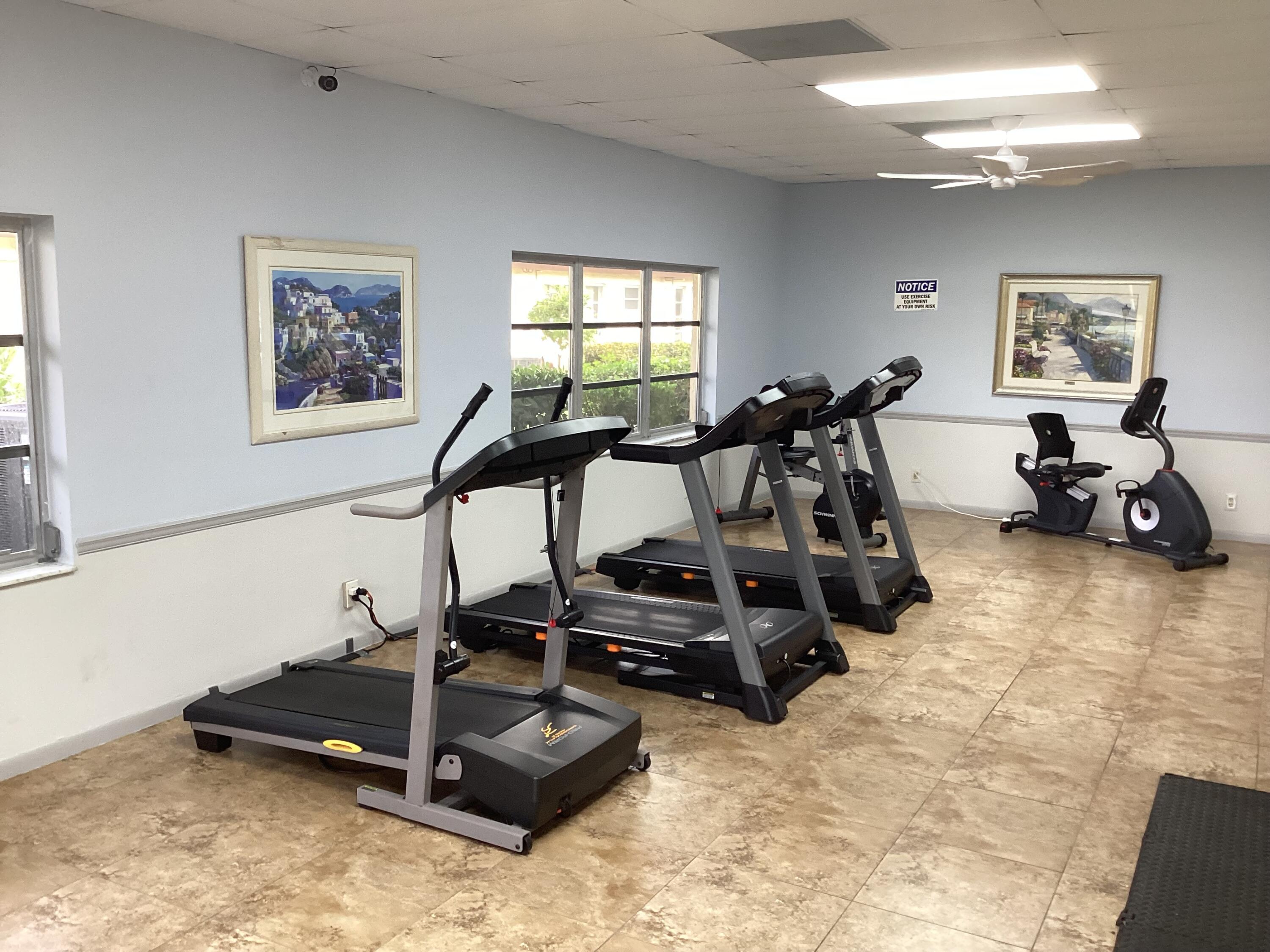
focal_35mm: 31
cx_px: 635
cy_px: 476
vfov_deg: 45.4
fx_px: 1137
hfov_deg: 58.4
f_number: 2.4
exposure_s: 1/60
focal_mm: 3.3
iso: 125
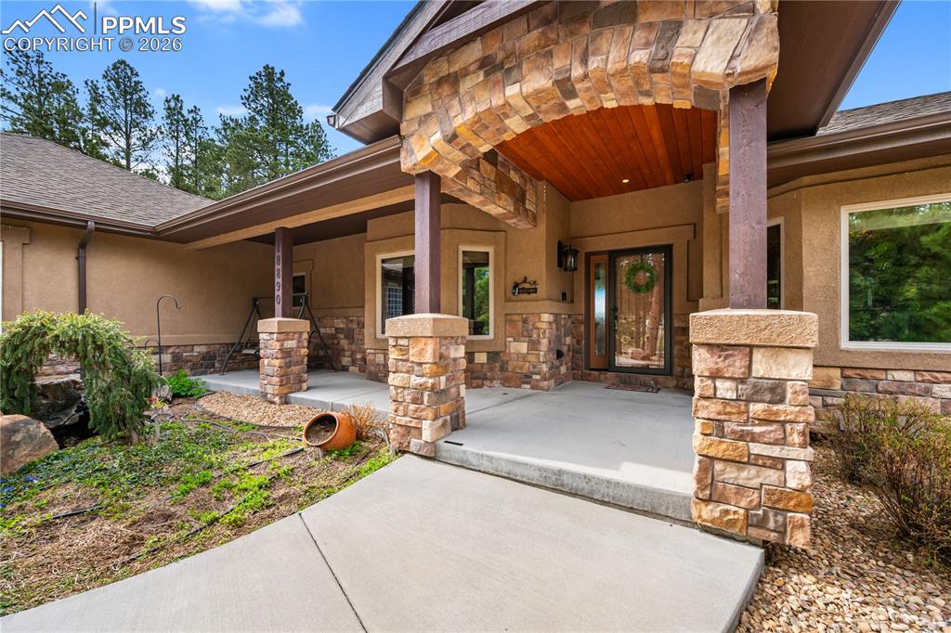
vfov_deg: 81.2
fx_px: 370
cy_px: 316
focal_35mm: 14
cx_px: 476
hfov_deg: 104.3
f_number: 8
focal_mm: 14
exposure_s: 1/40
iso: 400
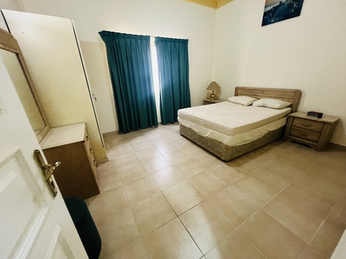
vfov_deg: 89.9
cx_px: 173
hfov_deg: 106.2
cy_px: 130
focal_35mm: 13
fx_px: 130
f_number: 1.8
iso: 500
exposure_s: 1/50
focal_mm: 1.57
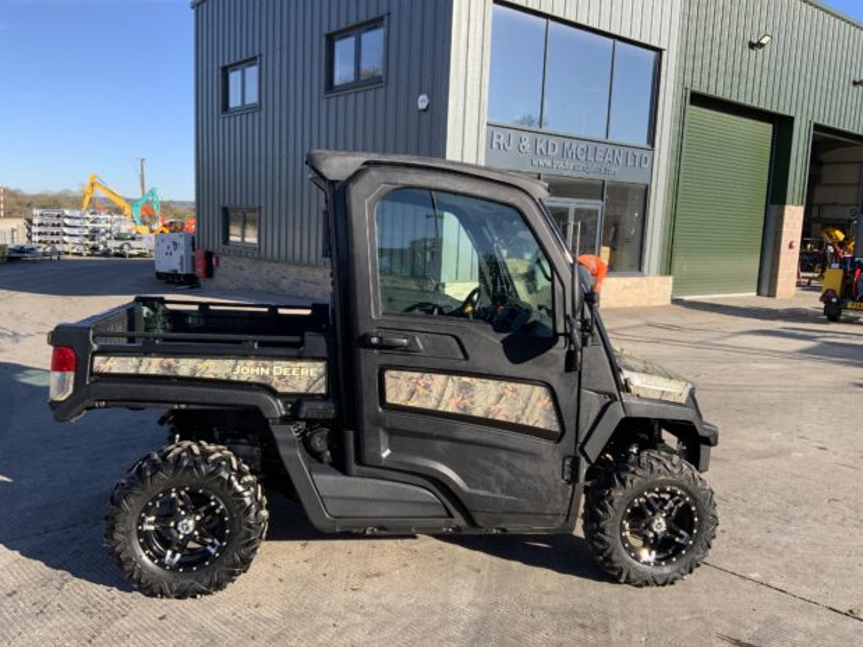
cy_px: 325
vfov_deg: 46.8
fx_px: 748
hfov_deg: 60.0
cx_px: 421
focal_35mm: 30
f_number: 1.8
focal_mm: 3
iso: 16
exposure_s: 1/944
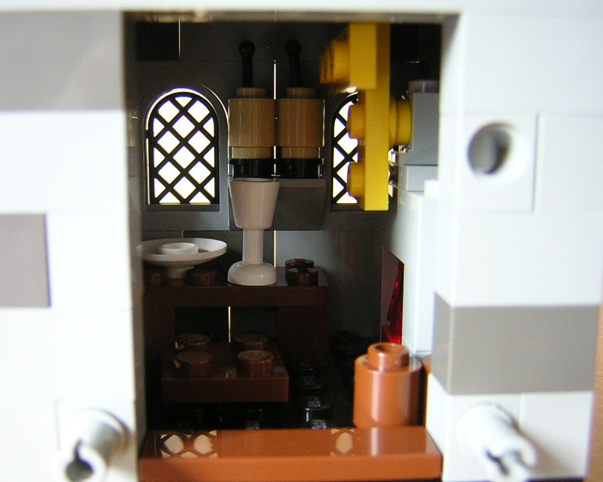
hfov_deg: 46.8
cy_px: 242
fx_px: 696
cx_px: 278
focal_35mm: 39
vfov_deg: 38.2
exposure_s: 1/3.2
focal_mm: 4.7
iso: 398
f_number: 2.6
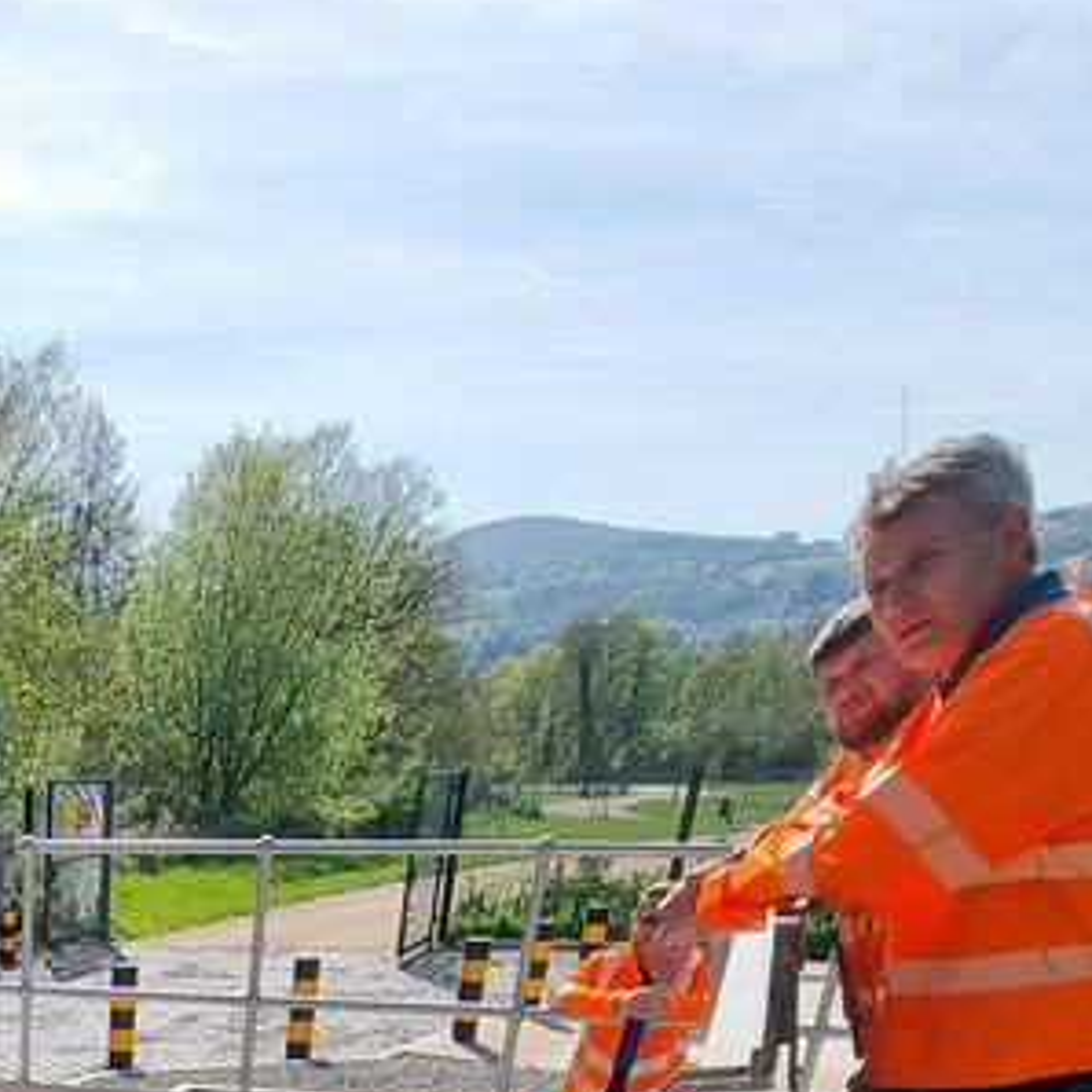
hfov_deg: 38.9
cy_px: 1616
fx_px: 1321
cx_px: -37
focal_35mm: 37
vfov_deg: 29.1
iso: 50
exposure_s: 1/1880
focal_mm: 2.2
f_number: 2.2
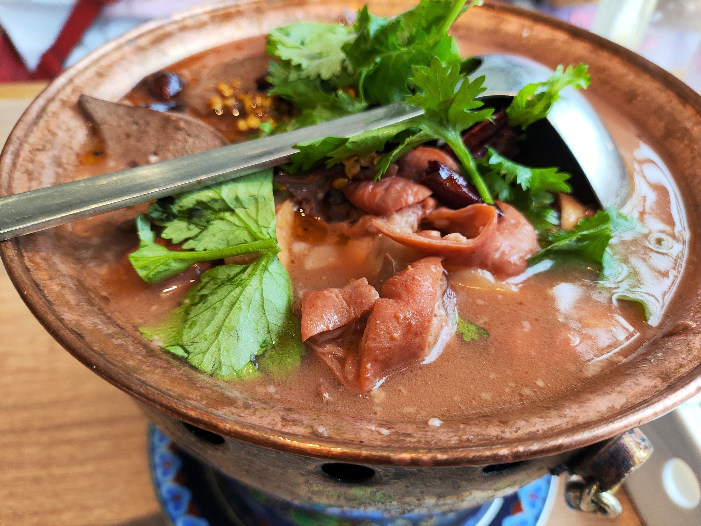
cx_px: 350
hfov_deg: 71.6
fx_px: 486
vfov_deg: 56.8
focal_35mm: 24
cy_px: 263
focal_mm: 4.68
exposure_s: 1/100
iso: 50
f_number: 1.8
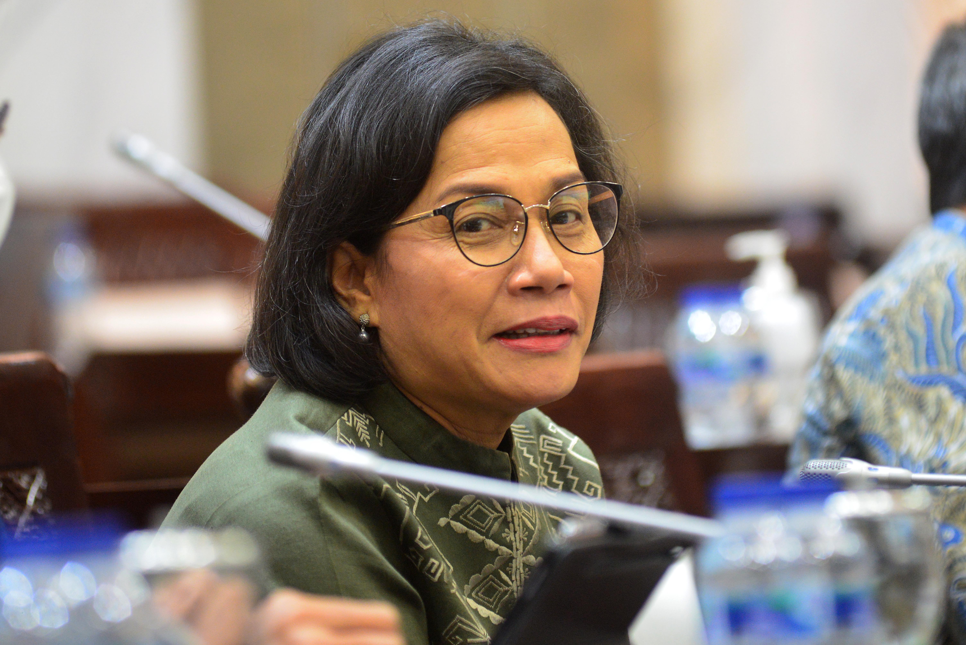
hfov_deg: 10.3
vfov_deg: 6.9
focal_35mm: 200
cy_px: 322
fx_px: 5368
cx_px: 483
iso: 2500
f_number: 4
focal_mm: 200
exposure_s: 1/100
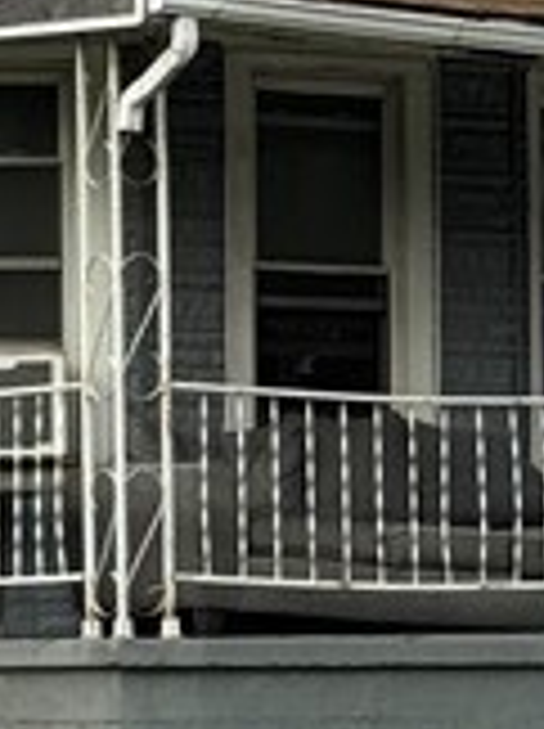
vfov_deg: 6.5
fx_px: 6387
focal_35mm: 304
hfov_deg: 4.9
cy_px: 72
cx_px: 315
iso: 64
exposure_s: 1/3425
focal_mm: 6.76
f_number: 1.78
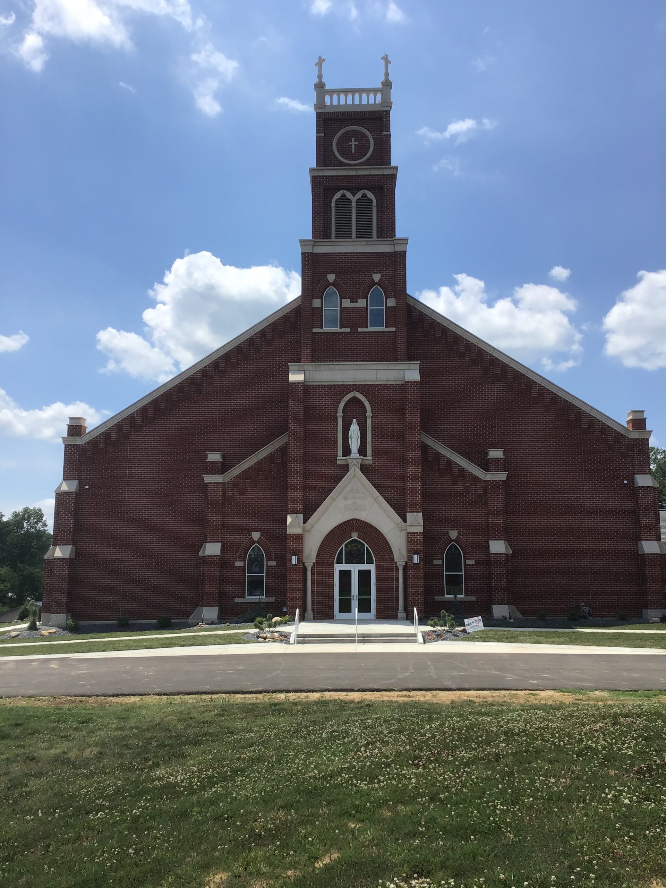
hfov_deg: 45.4
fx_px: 795
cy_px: 444
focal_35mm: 31
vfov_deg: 58.4
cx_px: 333
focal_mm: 3.3
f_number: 2.4
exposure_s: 1/1698
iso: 25
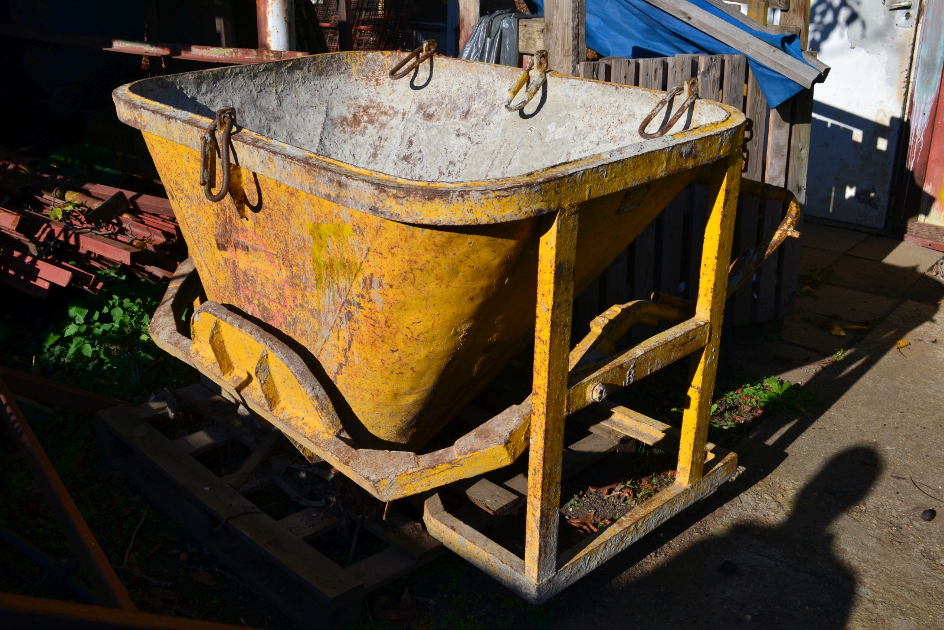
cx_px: 472
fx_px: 944
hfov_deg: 53.1
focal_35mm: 36
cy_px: 315
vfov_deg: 36.9
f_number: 11
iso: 400
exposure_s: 1/400
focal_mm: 24
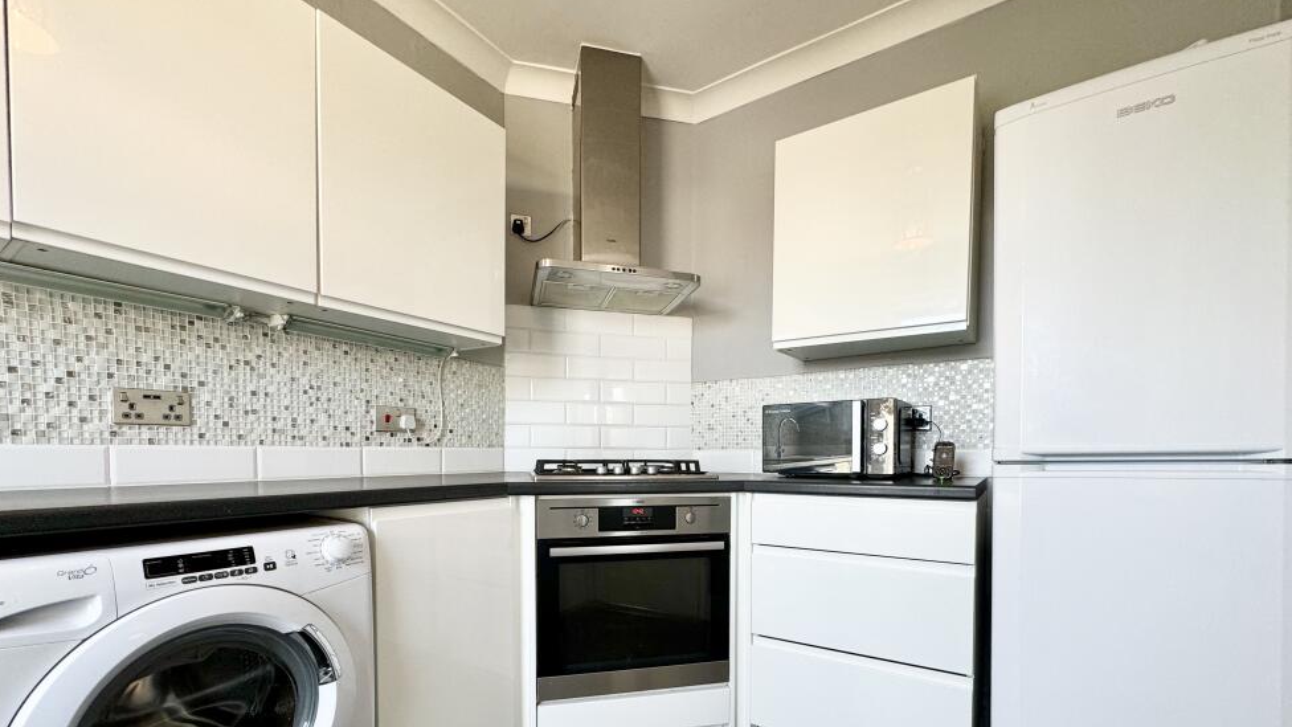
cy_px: 474
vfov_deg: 65.6
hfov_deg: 99.4
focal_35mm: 16
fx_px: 548
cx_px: 647
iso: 160
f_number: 2.2
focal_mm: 2.22
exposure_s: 1/100
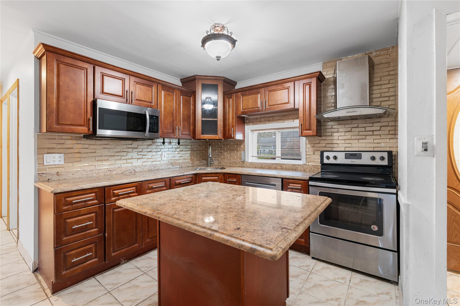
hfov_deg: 100.4
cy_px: 153
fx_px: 192
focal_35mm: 15
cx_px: 230
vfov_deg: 77.2
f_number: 8
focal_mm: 15
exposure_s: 1/3
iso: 500
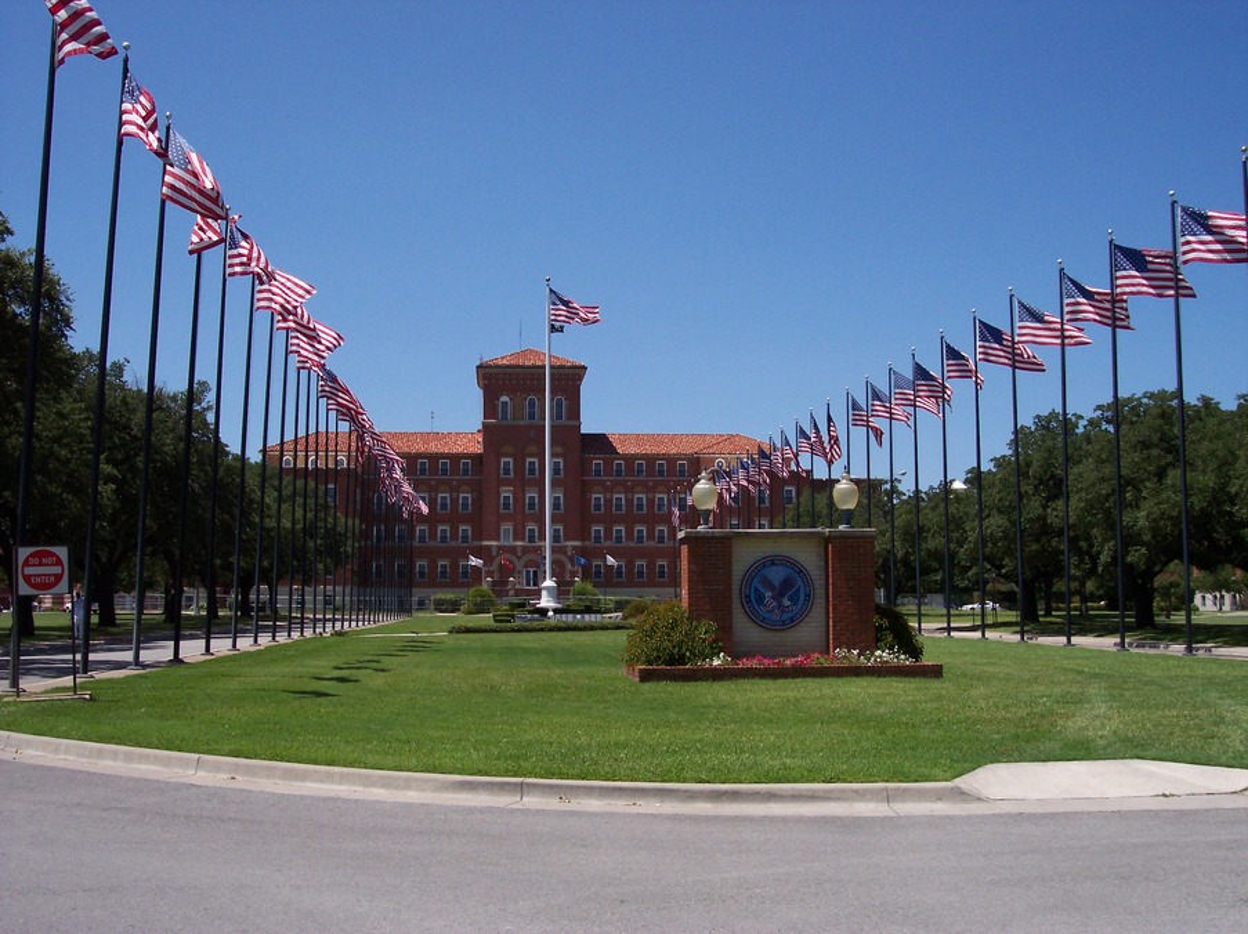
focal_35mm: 38
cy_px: 467
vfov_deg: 37.7
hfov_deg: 49.0
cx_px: 624
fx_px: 1369
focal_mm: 8
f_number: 4.8
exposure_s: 1/1000
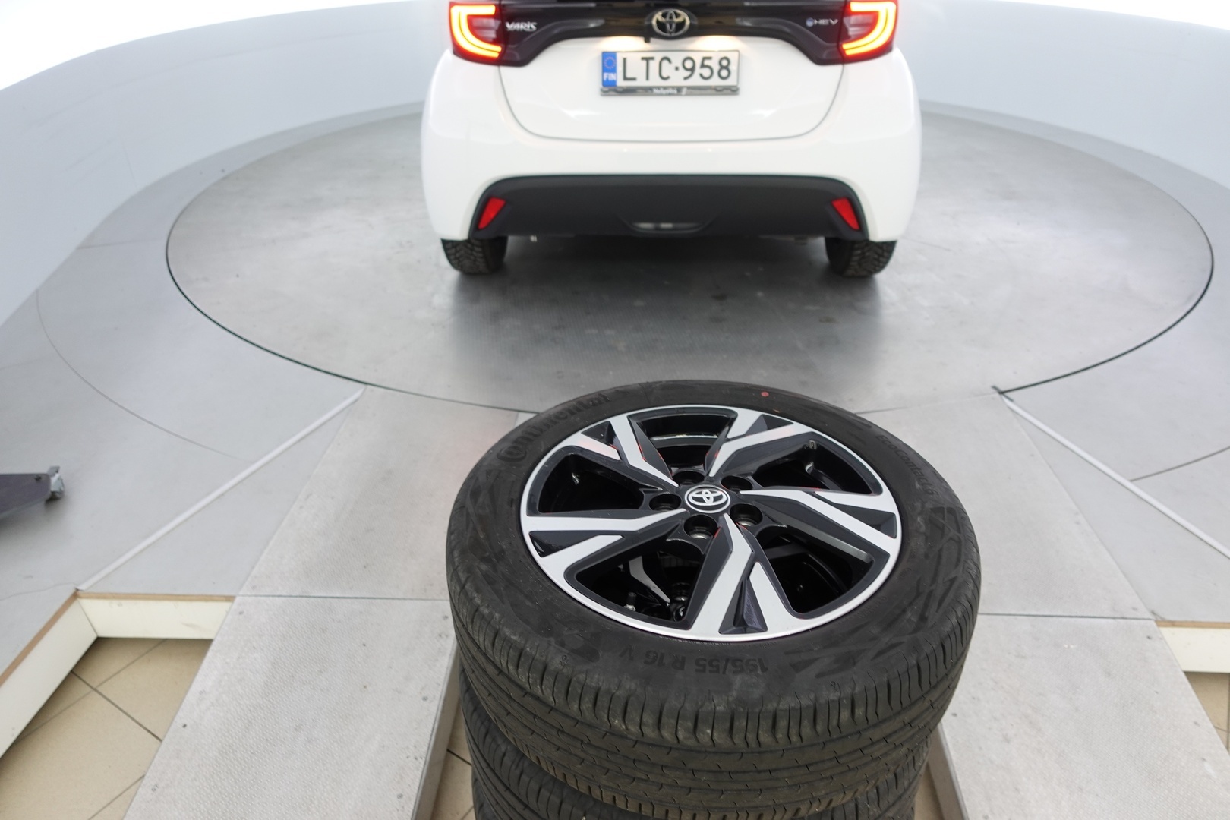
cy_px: 410
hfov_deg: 73.7
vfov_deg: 53.1
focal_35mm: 24
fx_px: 820
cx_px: 615
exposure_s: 1/30
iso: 160
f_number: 1.8
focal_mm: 9.4
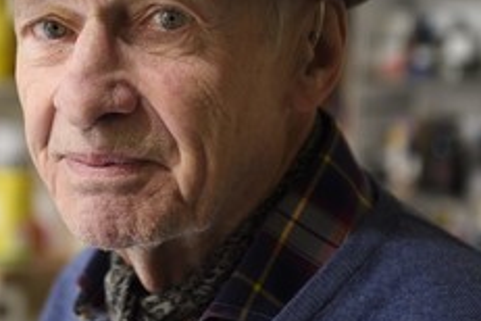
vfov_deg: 12.1
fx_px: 1510
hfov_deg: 18.0
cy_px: 56
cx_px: 153
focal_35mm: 113
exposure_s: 1/80
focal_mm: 62
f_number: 4
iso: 1600
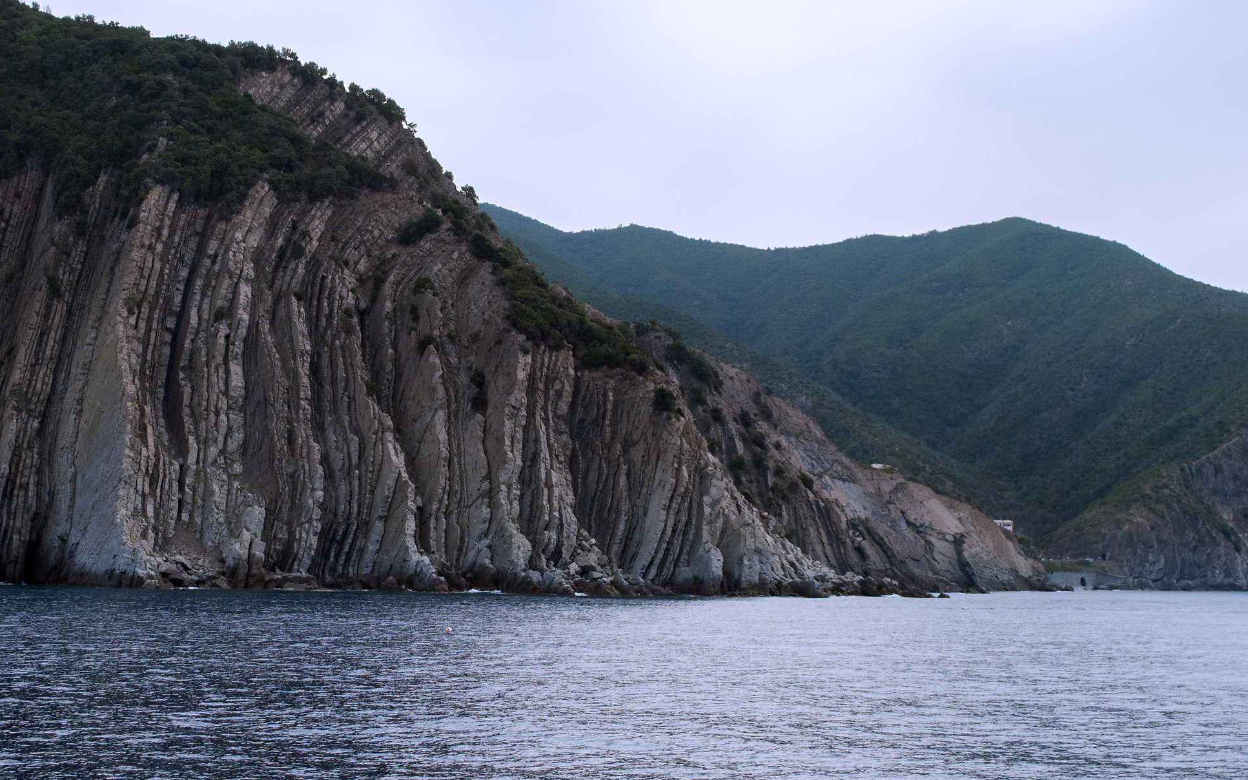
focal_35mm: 57
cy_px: 331
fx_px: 1939
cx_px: 490
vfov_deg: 22.7
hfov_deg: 35.5
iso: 400
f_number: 8
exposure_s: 1/1000
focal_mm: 30
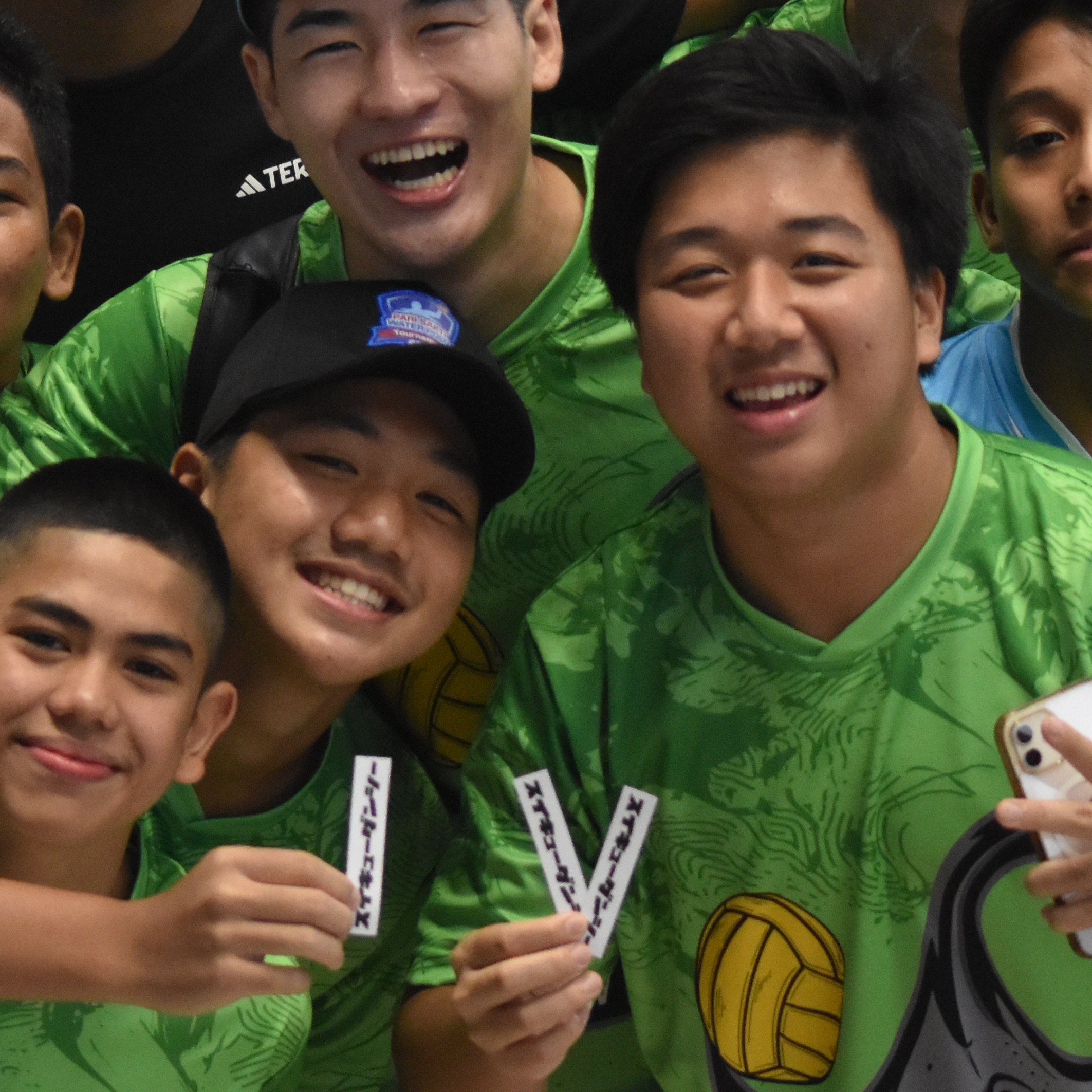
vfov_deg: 6.9
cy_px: 311
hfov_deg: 6.9
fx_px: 8994
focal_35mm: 252
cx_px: 387
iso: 2500
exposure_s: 1/500
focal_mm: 70
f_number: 4
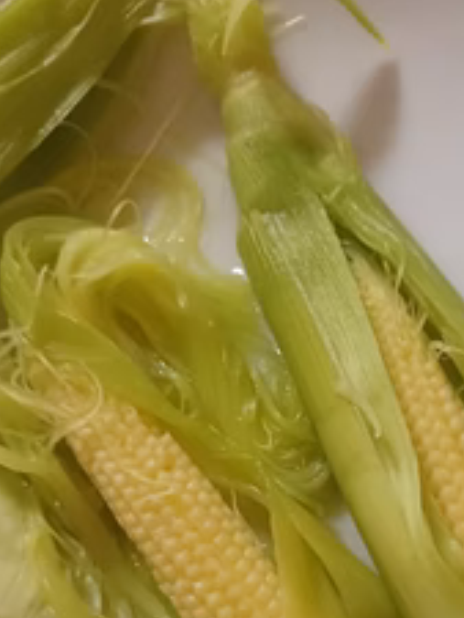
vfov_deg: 37.4
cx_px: 368
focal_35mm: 48
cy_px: 538
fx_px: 857
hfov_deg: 29.6
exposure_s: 1/33.3
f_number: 1.9
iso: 320
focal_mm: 3.58
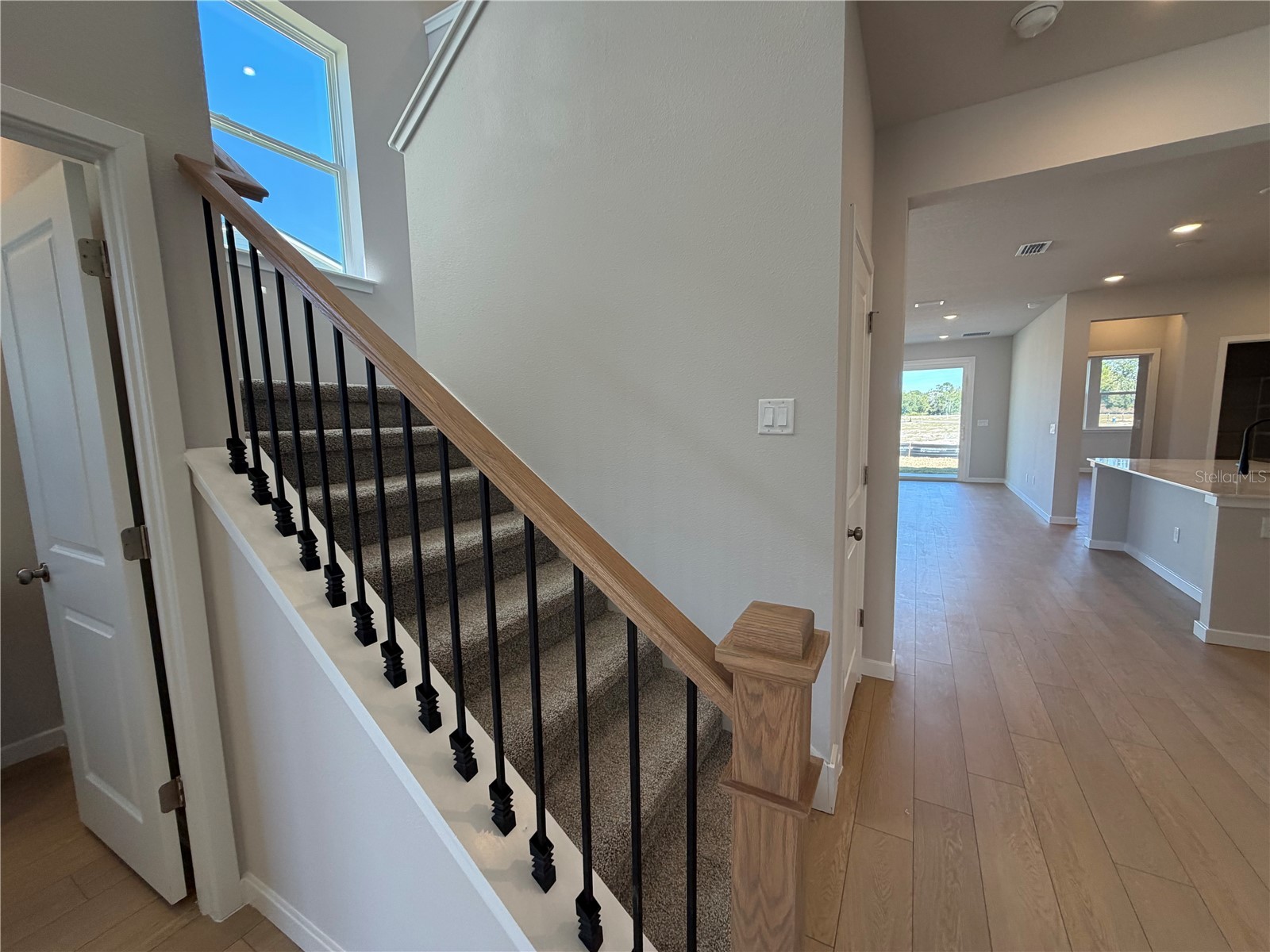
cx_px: 635
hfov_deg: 102.1
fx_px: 514
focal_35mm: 14
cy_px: 476
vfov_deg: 85.7
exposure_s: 1/120
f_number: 2.2
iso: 125
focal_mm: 2.22
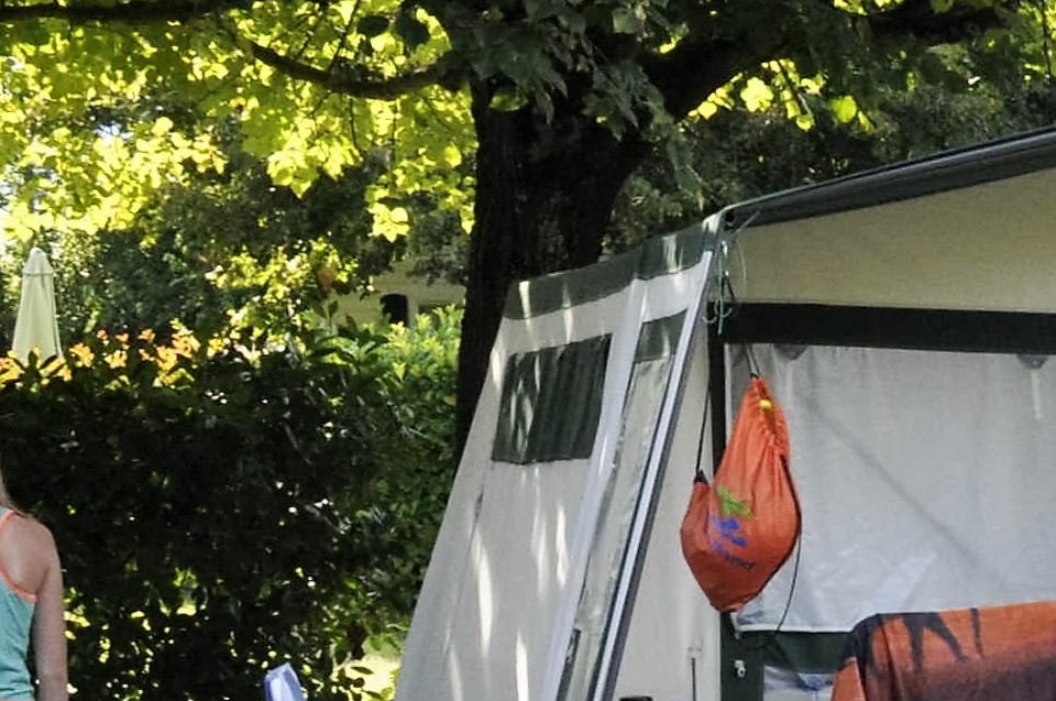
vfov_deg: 10.5
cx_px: 1795
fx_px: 3778
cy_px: 664
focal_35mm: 129
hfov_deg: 14.3
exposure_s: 1/250
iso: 800
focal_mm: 20
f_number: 8
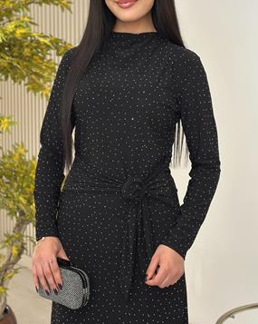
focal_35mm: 70
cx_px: 94
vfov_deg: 27.1
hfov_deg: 21.8
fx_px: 669
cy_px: 120
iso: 80
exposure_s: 1/217
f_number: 1.78
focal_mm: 6.86
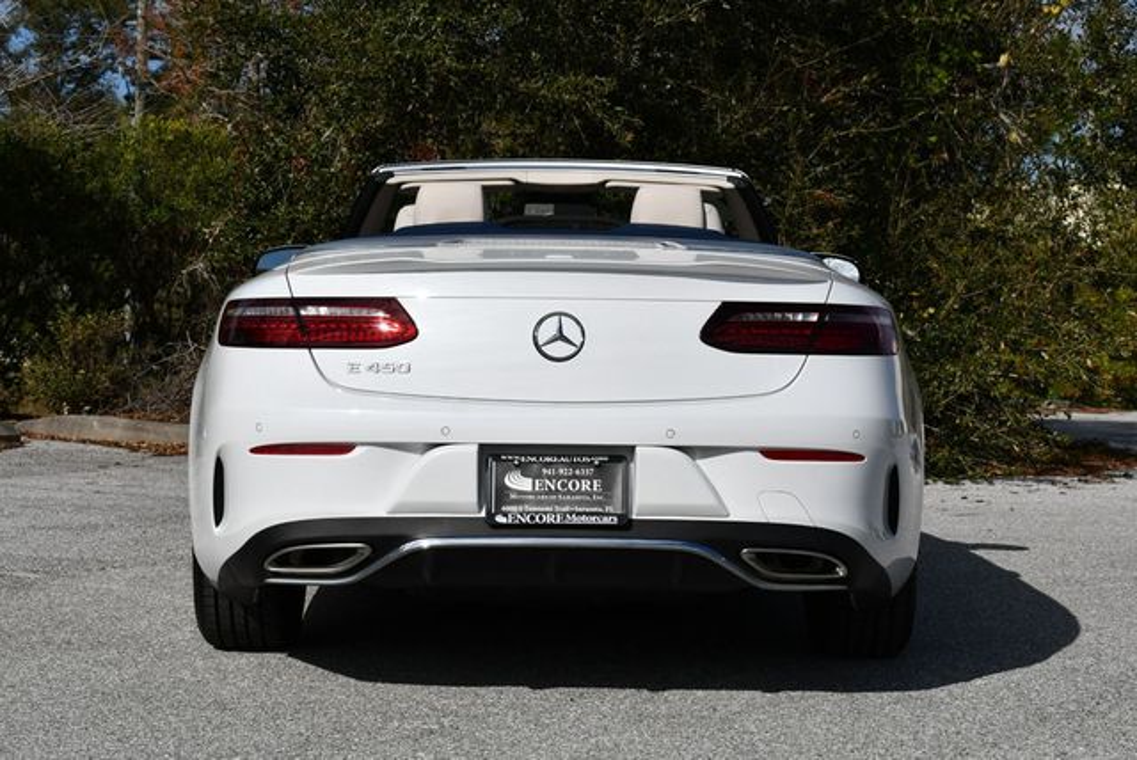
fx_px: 2529
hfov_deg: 25.3
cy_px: 380
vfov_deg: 17.1
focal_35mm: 80
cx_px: 568
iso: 100
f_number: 11
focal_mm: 40
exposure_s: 1/500
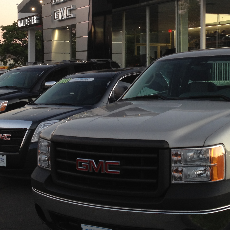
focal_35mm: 68
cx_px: 145
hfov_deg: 25.3
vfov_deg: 25.2
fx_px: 511
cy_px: 68
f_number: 2.4
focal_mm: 4.28
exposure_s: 1/20
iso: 64
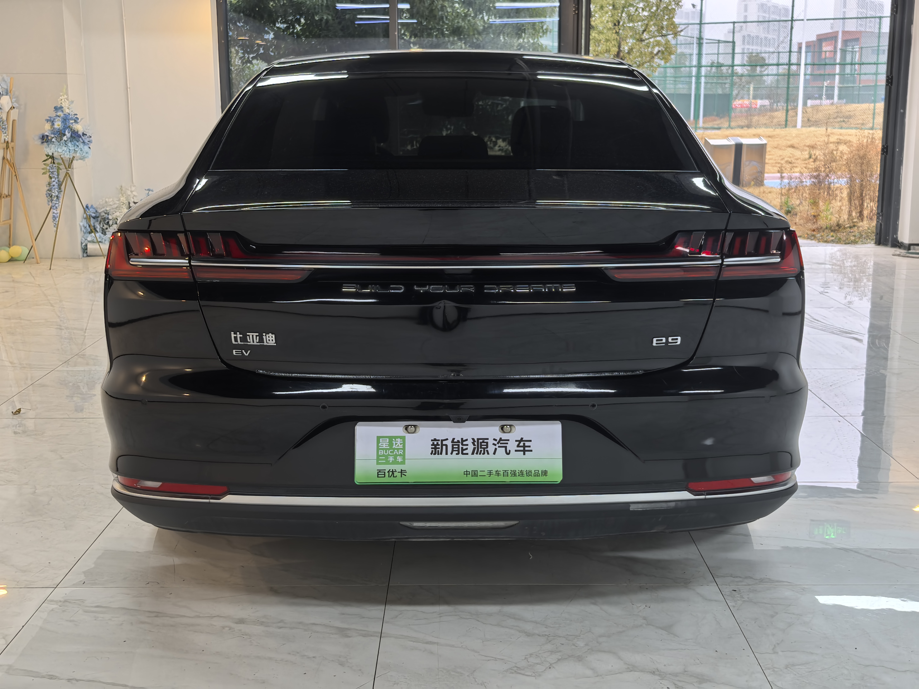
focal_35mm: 44
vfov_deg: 32.9
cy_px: 344
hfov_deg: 42.9
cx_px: 460
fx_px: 1168
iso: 100
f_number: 1.4
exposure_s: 1/100
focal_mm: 6.98
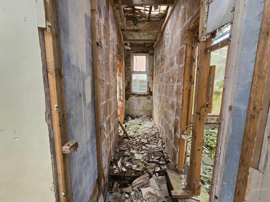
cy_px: 101
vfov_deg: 89.9
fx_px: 101
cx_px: 135
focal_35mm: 13
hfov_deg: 106.2
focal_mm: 2.2
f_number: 2.2
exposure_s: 1/50
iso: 50
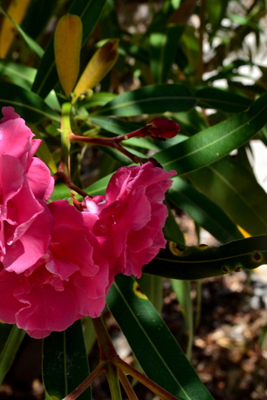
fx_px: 731
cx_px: 51
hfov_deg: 20.5
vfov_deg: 30.6
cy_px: 201
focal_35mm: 66
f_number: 10
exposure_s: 1/320
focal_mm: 29
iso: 400
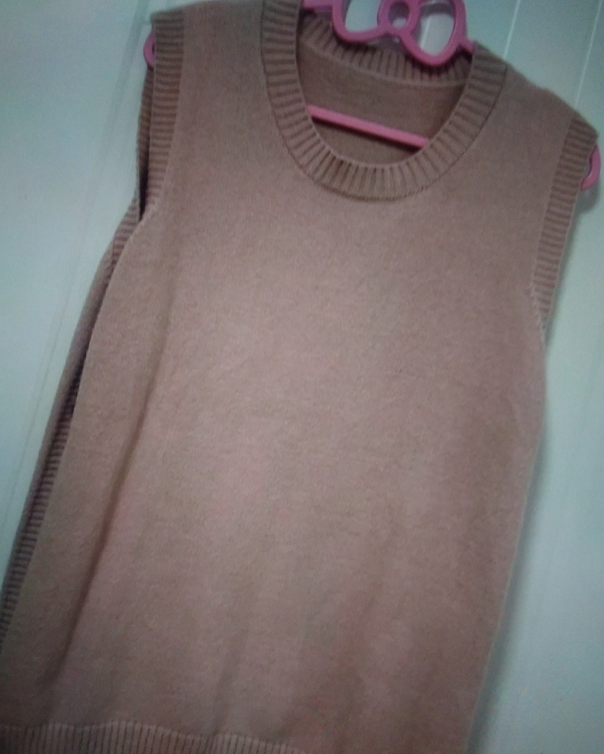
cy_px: 362
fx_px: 693
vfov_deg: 57.2
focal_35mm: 31
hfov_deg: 47.1
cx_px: 298
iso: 144
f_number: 2.4
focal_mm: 2.39
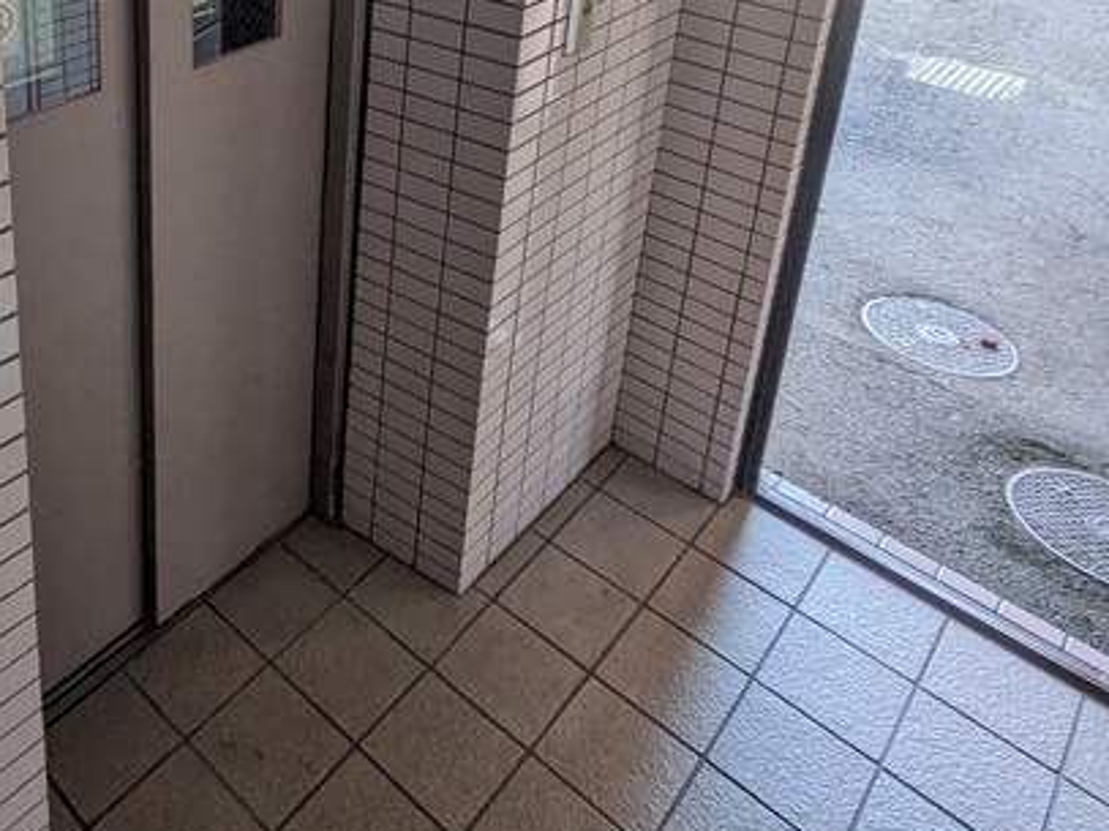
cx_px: 215
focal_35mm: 33
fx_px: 1057
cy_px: -25
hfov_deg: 51.7
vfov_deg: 37.7
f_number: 2.2
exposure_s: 1/40
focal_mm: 1.83
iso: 112
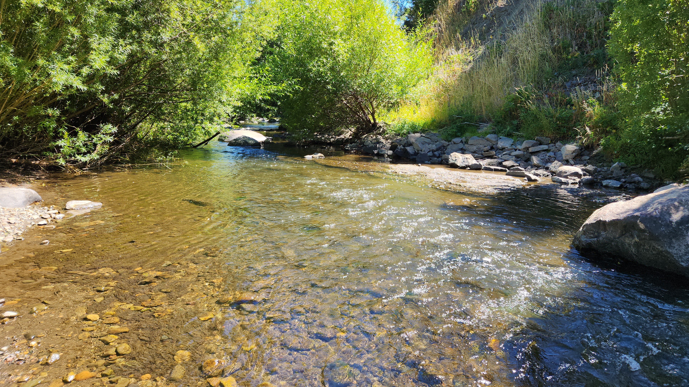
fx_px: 475
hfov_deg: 71.9
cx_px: 353
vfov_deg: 43.9
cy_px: 137
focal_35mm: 26
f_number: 1.8
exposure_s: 1/494
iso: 20
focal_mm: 5.4
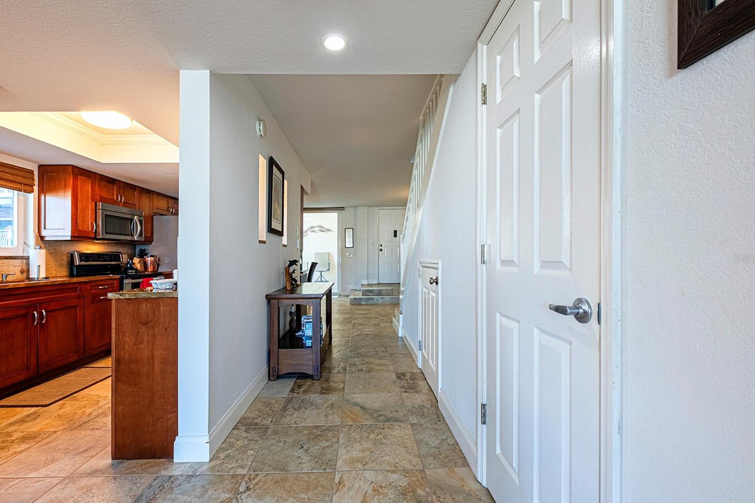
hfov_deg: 100.4
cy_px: 258
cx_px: 374
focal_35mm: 15
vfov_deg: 77.3
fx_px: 315
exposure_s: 1/50
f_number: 8
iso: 400
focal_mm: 14
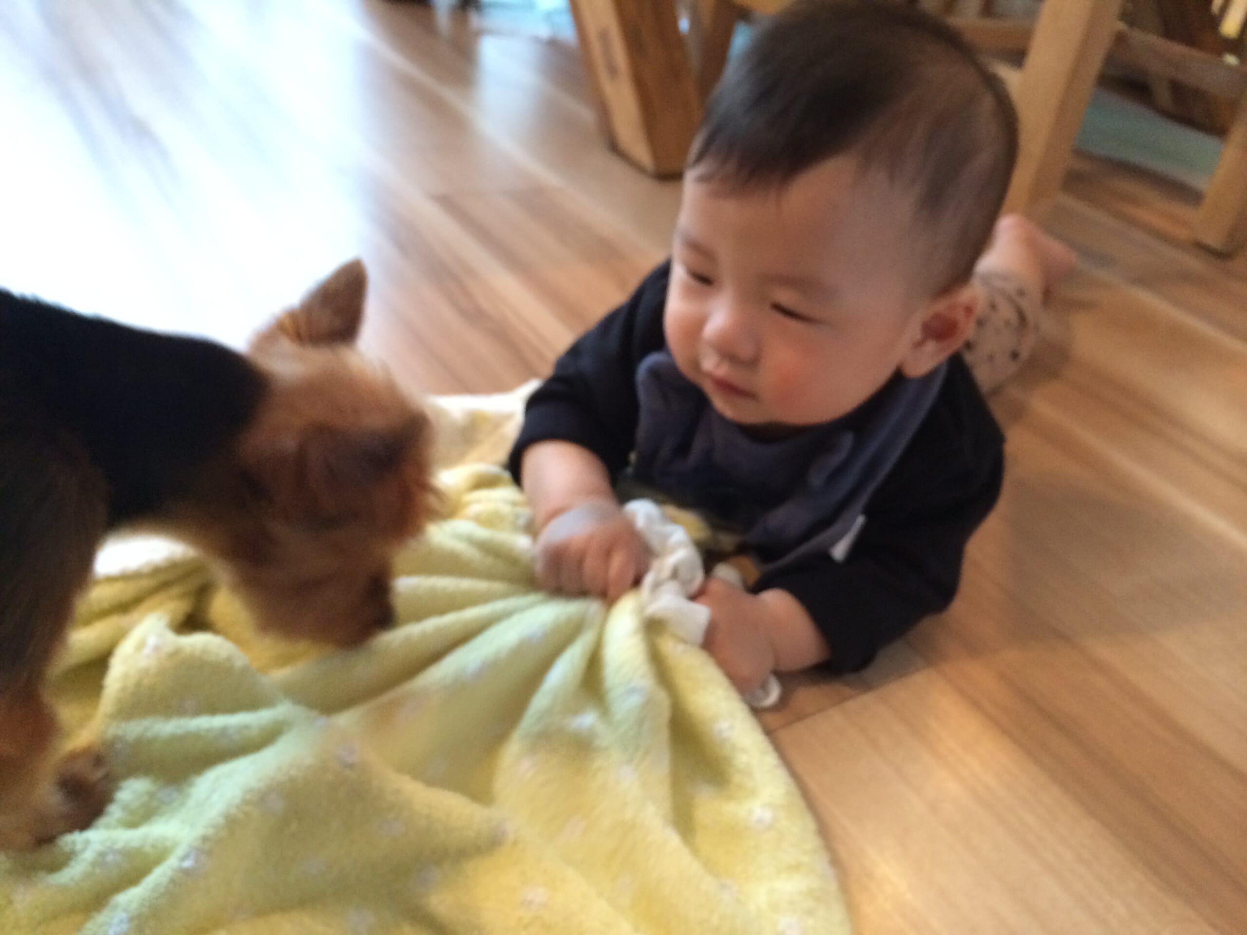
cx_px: 624
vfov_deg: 46.8
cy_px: 468
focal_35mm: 30
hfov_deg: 60.0
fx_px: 1081
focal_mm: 4.12
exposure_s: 1/17
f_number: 2.2
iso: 320
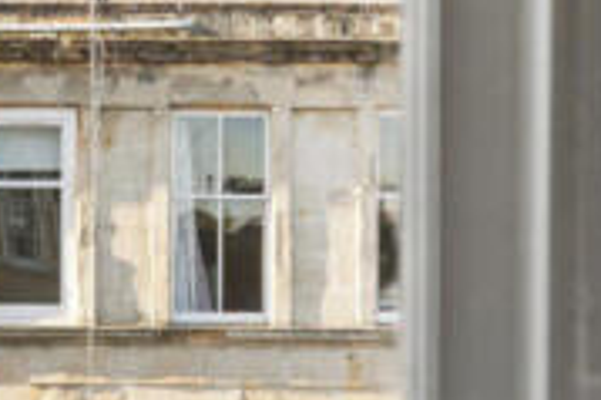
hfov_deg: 18.0
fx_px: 1835
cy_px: 237
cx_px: -52
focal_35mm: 110
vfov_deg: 12.4
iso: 800
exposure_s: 1/4000
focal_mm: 20
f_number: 2.8
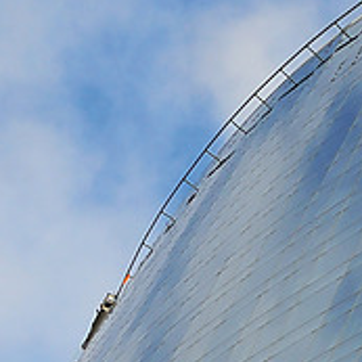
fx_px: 1881
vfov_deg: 10.9
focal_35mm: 159
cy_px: 385
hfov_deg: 10.3
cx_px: 657
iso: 200
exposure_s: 1/250
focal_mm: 24
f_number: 9
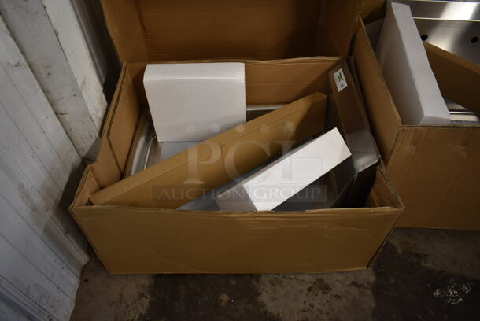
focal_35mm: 27
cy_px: 160
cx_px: 240
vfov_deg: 48.0
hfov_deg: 67.3
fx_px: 360
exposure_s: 1/30
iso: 640
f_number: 3.5
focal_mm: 18
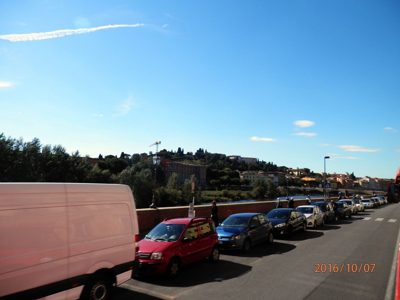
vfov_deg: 54.9
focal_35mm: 25
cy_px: 150
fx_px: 289
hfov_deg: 69.4
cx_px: 200
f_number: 8.7
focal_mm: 4.5
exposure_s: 1/200
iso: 80
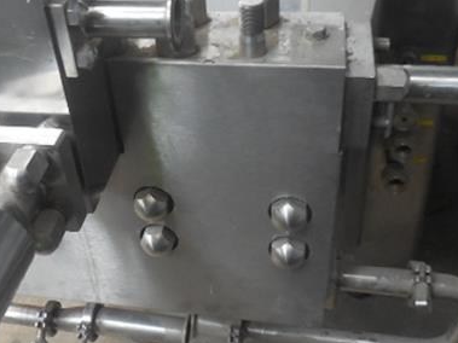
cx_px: 178
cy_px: 146
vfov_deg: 32.8
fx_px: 582
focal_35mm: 44
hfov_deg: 42.7
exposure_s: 1/6
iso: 400
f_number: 3.7
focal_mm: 4.5
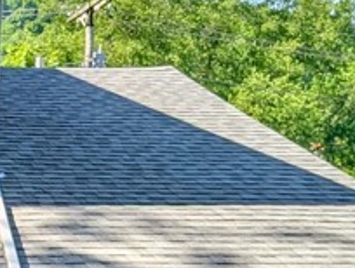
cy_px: 193
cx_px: -239
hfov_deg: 14.7
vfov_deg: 12.4
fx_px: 1234
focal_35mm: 120
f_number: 1.68
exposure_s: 1/763
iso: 22
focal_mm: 6.9
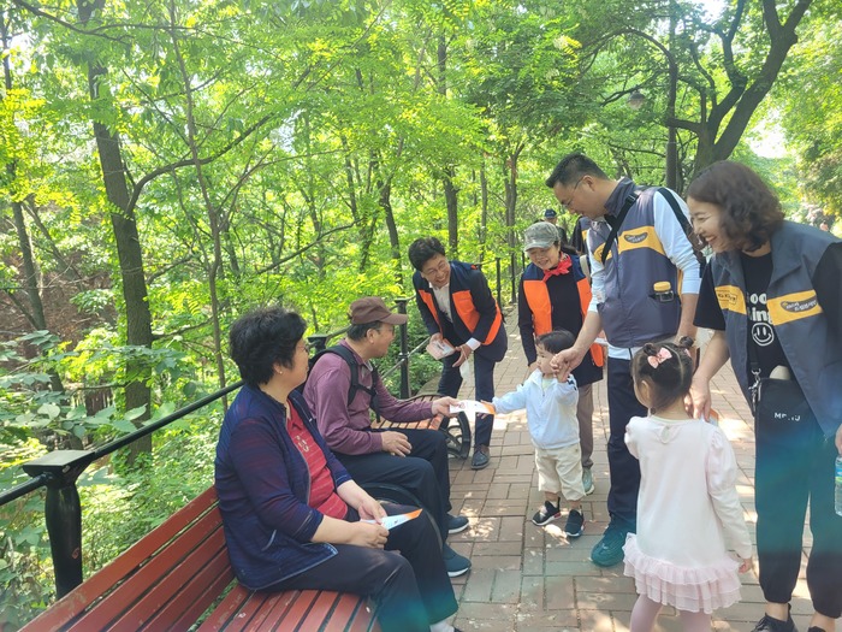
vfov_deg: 53.1
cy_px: 316
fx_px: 632
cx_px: 421
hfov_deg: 67.3
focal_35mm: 26
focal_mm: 5.4
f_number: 1.8
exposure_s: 1/100
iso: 40
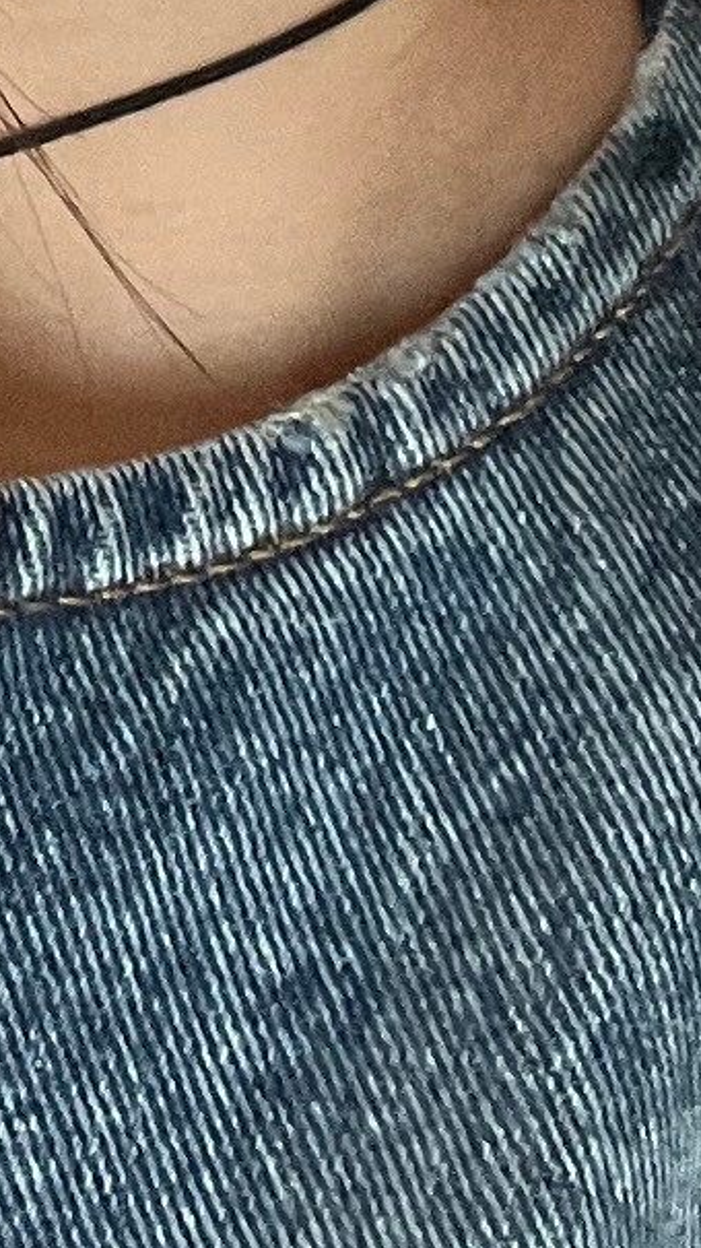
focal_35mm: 167
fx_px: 5522
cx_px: -192
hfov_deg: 7.2
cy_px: -450
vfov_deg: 12.4
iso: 320
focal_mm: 2.71
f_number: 2.2
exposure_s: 1/50
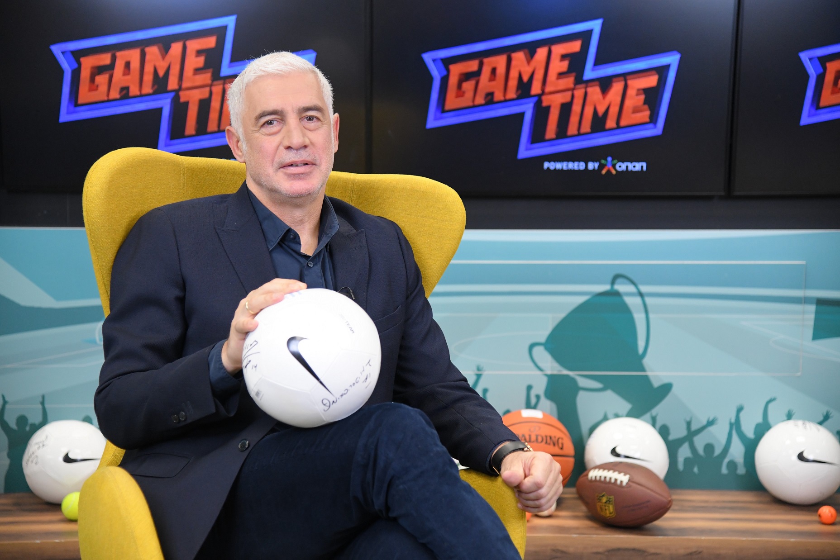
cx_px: 420
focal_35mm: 70
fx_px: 1633
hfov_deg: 28.8
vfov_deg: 19.5
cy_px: 280
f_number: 4
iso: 2500
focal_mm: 70
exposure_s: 1/320
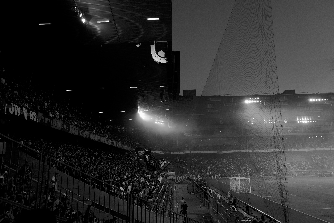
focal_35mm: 28
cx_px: 167
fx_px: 260
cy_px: 112
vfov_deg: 46.4
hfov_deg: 65.5
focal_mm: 28
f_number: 3.5
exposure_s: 1/500
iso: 800
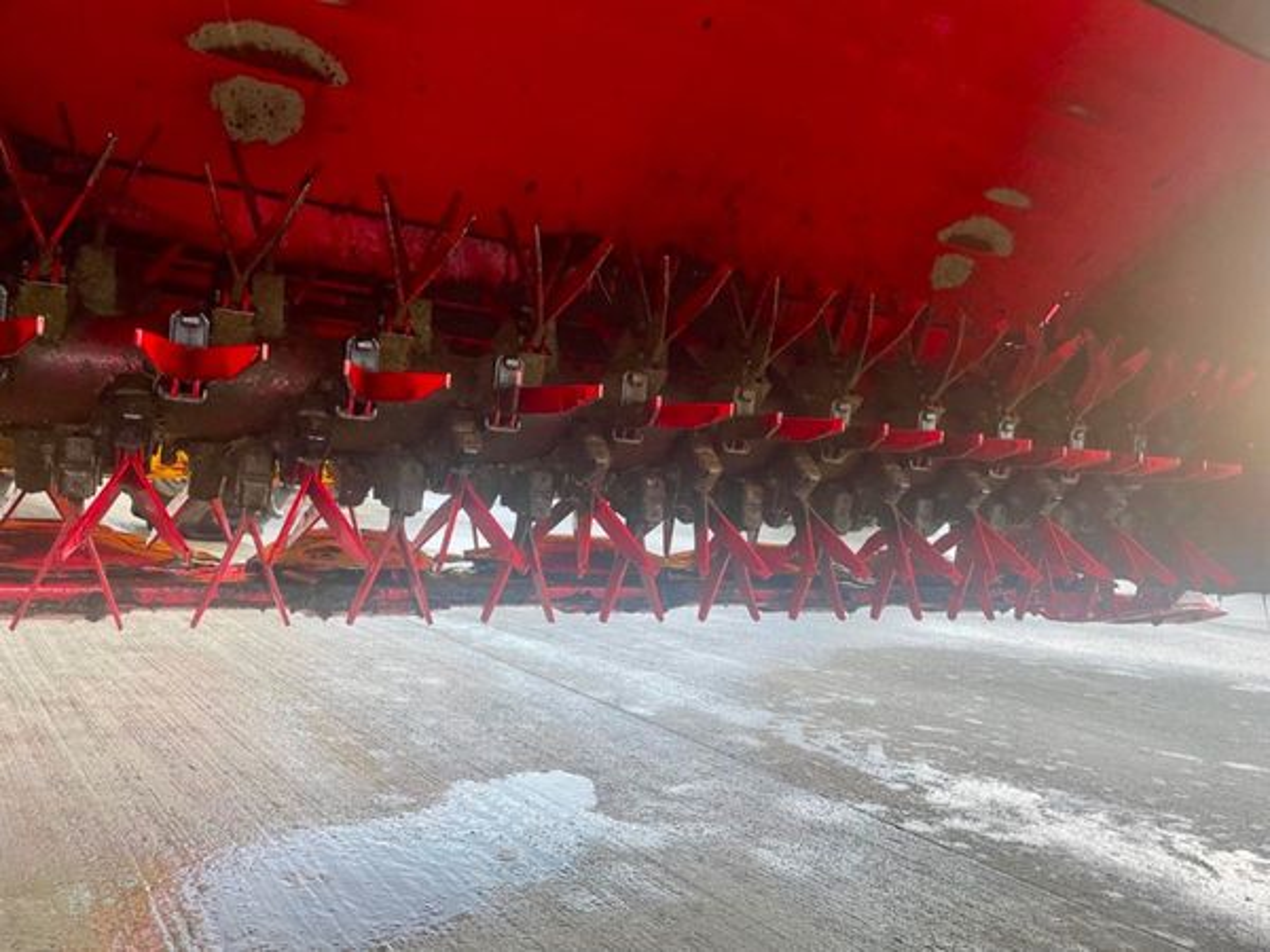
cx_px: 635
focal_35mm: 26
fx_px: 954
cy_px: 476
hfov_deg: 67.3
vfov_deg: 53.1
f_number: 1.6
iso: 125
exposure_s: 1/81
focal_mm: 4.2
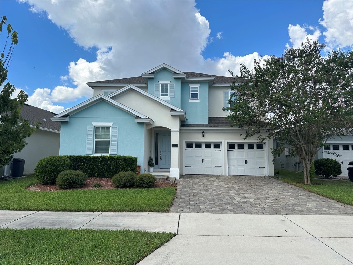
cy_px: 132
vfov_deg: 56.8
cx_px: 176
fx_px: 245
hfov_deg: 71.6
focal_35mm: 24
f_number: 1.78
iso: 80
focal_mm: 6.86
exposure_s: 1/3717
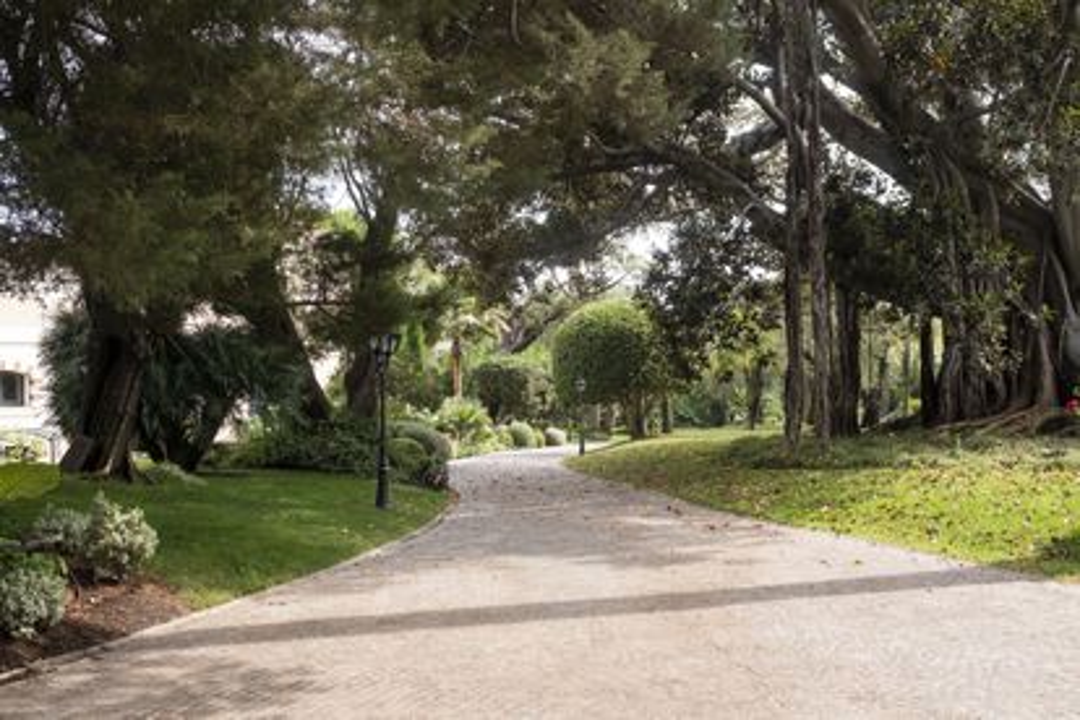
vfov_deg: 37.9
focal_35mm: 35
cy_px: 360
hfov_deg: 54.4
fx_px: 1050
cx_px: 540
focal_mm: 23
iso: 400
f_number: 5.6
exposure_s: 1/640
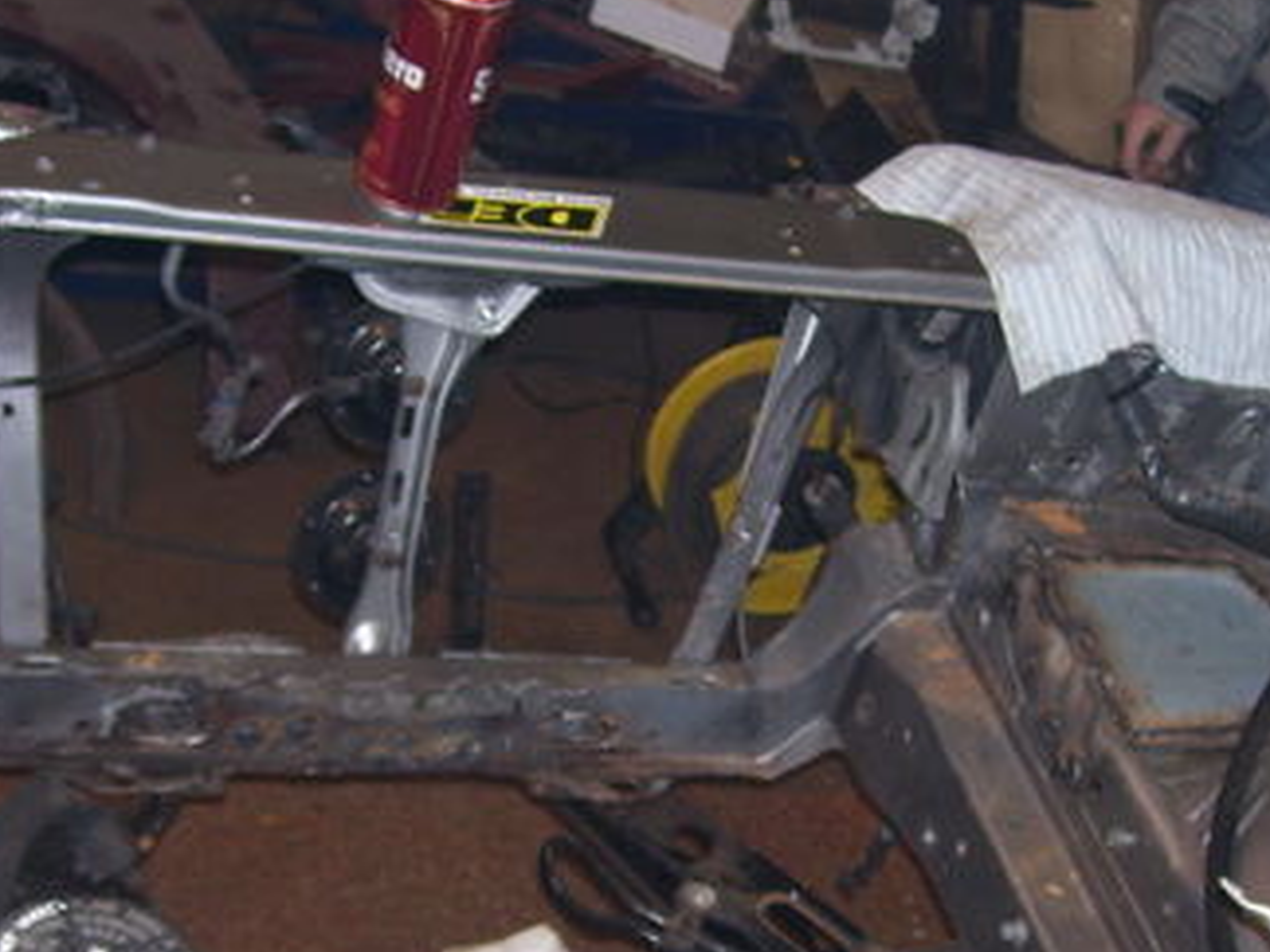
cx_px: 537
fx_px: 2678
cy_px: 690
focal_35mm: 73
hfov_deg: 26.6
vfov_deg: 20.0
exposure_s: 1/60
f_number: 2.7
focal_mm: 6
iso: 80
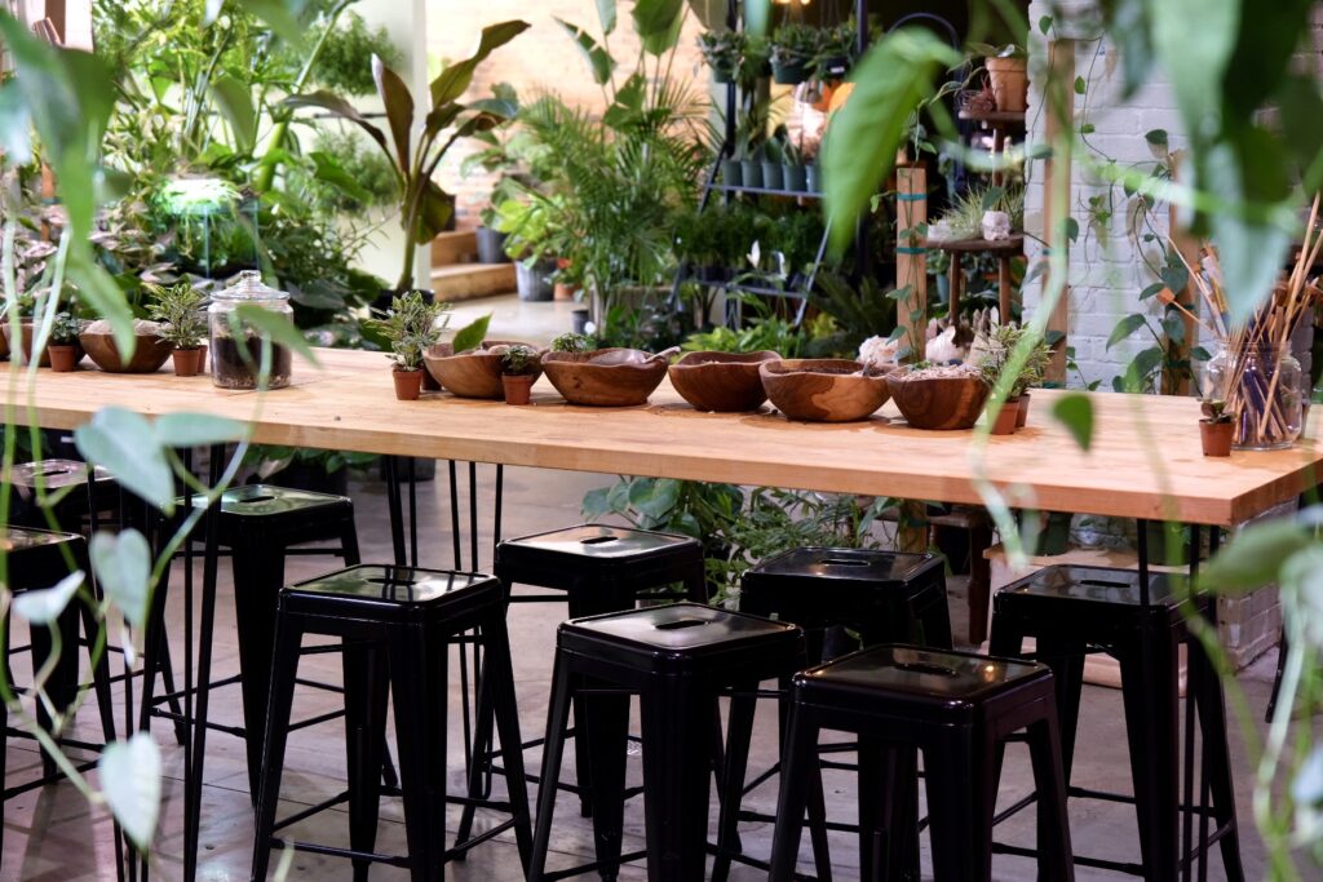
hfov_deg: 32.4
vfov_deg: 21.9
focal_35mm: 62
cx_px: 662
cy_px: 441
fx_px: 2279
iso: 800
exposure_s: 1/30
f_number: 4
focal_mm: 41.1
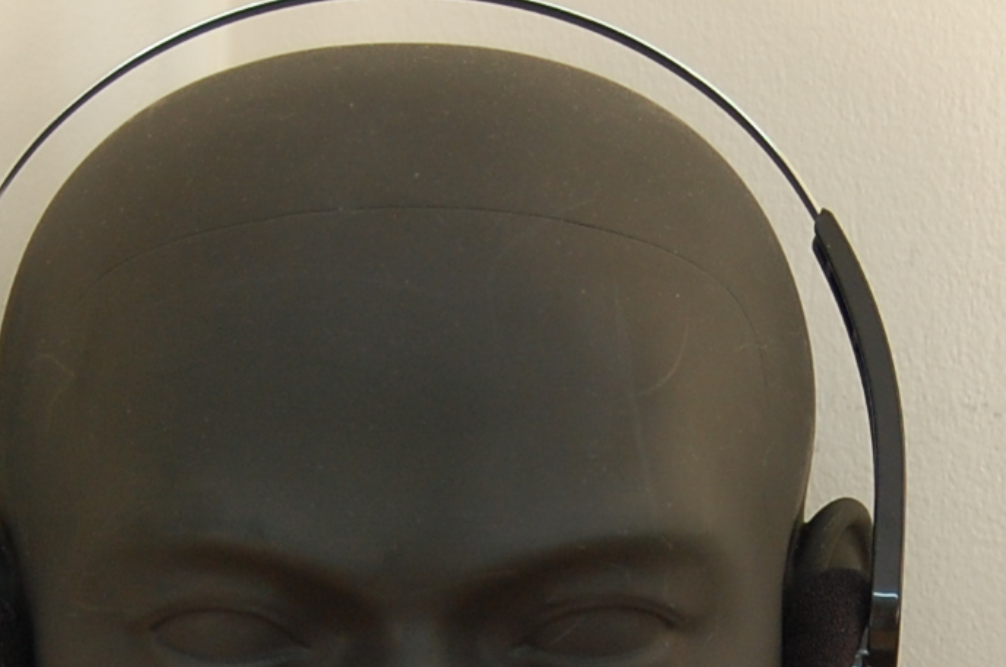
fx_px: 7549
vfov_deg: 5.0
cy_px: 938
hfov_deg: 7.6
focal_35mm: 271
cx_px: 575
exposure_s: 1/100
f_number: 5.6
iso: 400
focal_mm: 55
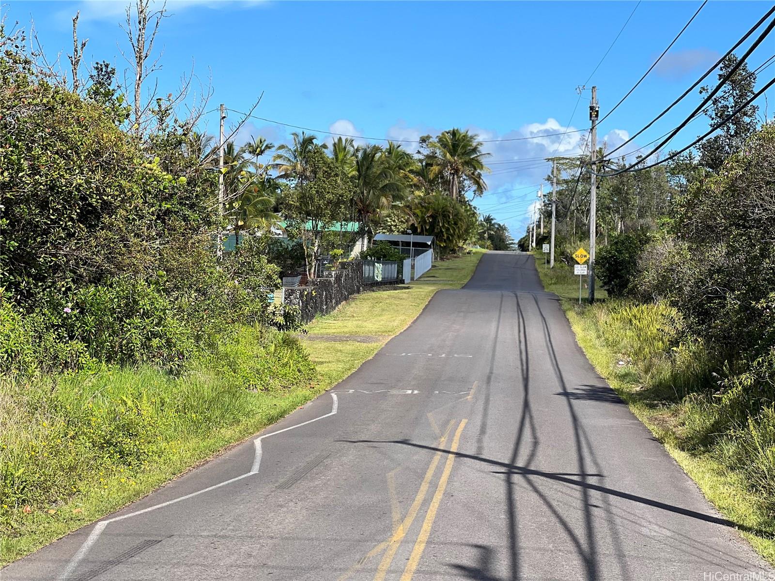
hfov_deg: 25.3
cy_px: 290
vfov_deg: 19.1
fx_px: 1724
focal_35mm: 77
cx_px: 388
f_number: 2.8
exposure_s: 1/612
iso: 32
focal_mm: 9
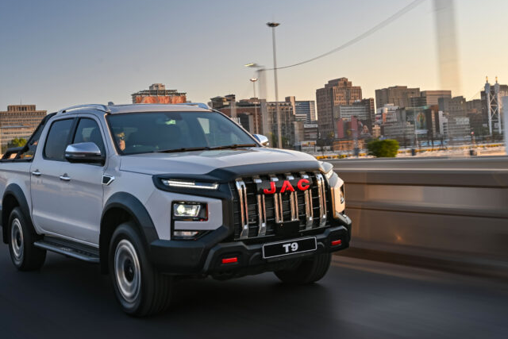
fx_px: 663
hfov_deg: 41.9
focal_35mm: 47
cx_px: 239
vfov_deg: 28.6
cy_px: 145
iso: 100
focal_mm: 35
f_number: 8
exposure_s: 1/25
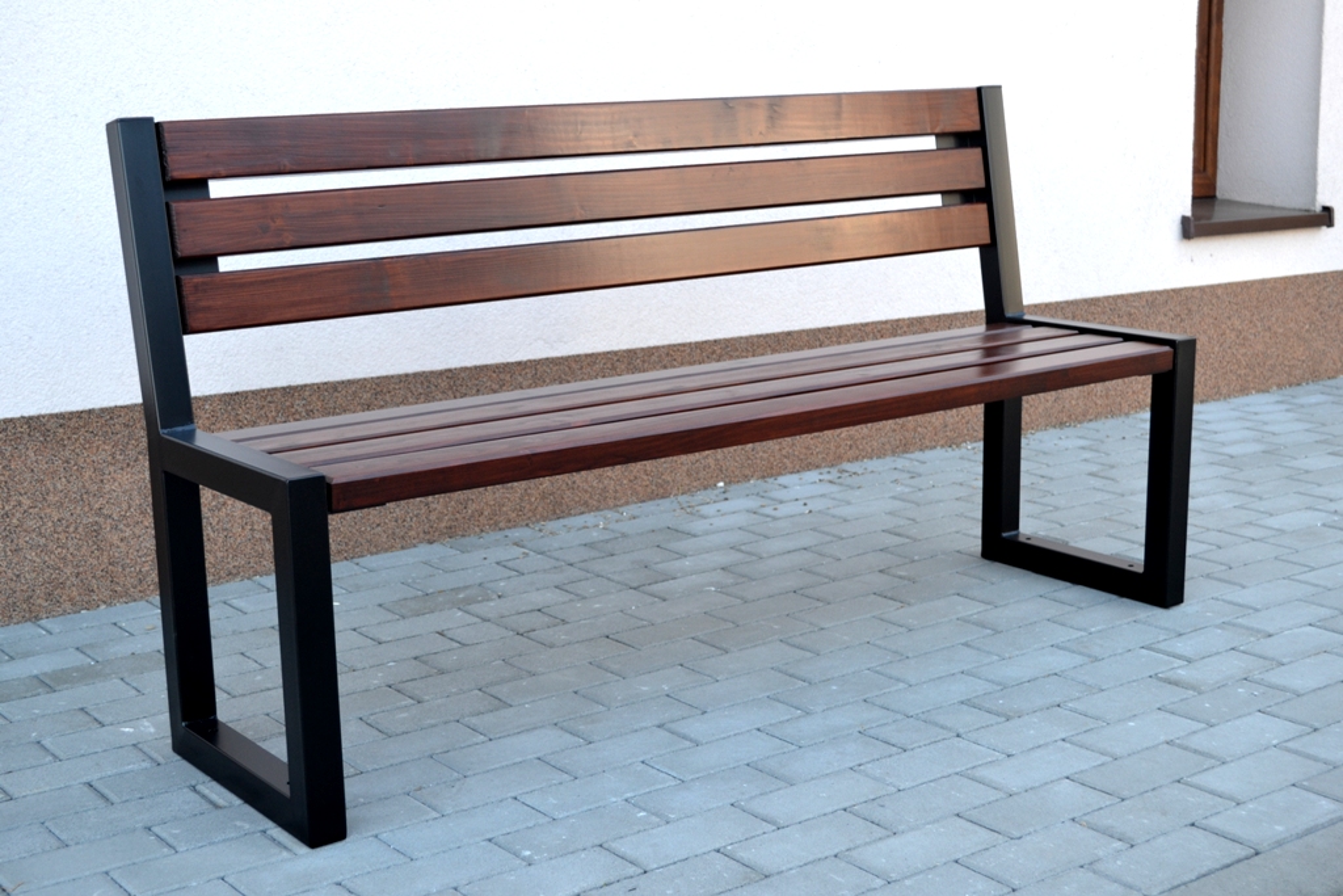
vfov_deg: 26.5
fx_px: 1903
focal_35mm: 51
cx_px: 672
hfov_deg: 38.9
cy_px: 448
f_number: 5.6
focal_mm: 34
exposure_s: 1/125
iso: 400
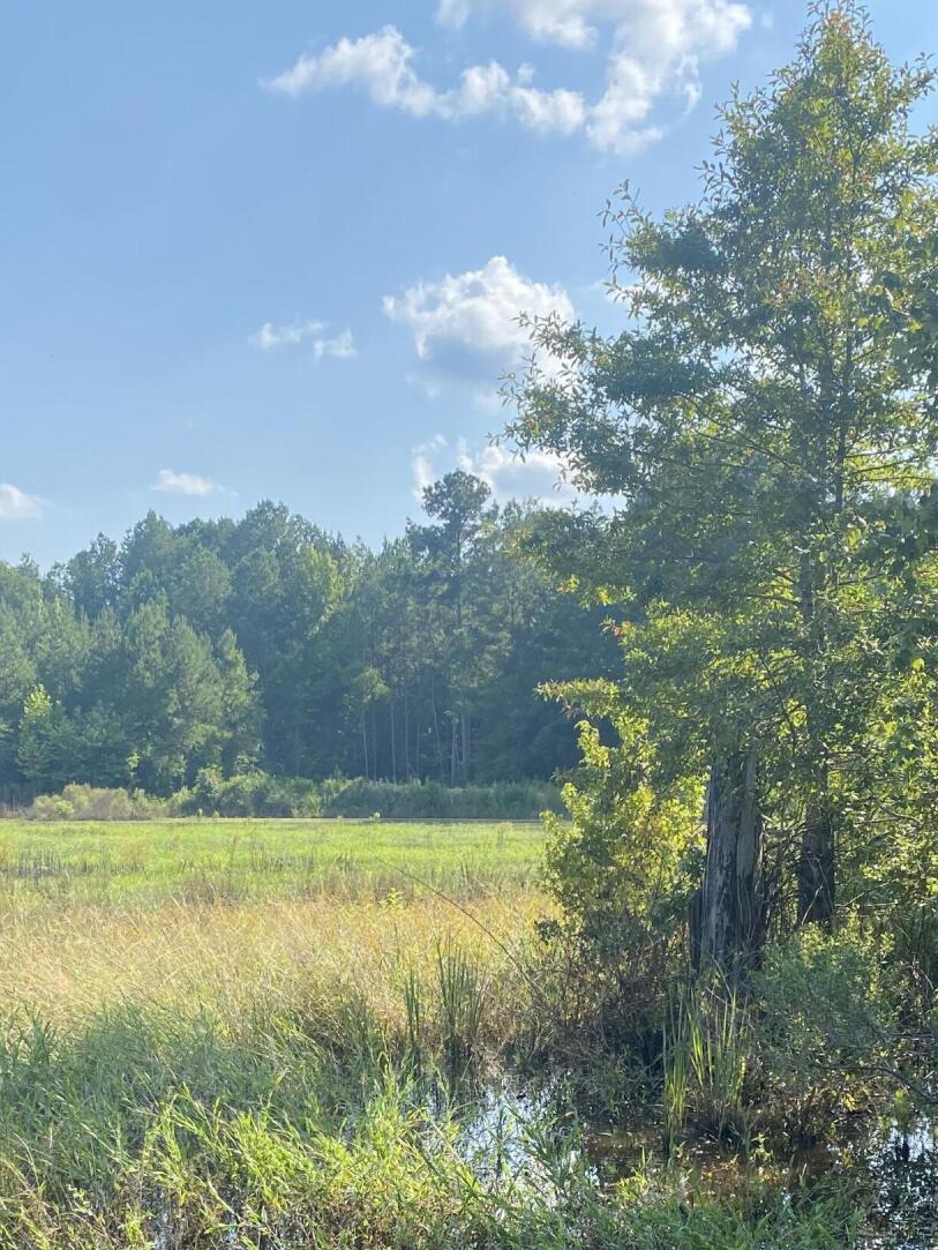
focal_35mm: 48
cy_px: 1102
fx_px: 1733
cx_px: 476
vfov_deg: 37.3
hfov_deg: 30.3
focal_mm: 4.25
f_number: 1.8
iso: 32
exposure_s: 1/1025
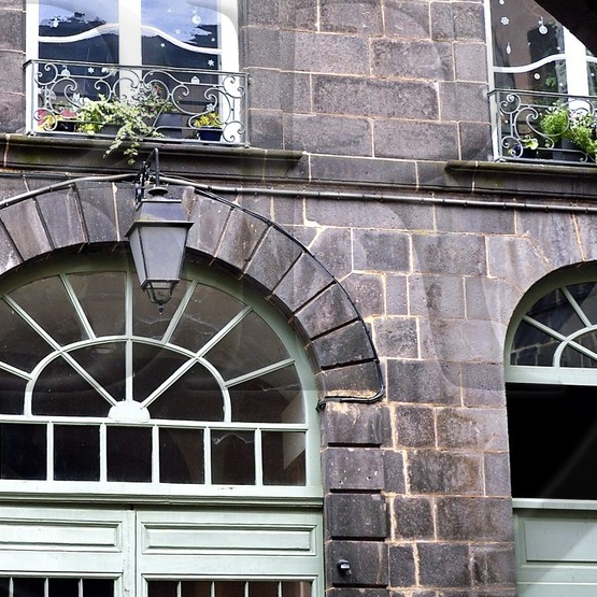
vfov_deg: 15.3
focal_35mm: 114
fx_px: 2224
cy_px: 194
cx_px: 212
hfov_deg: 15.3
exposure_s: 1/125
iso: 400
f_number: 8
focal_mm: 31
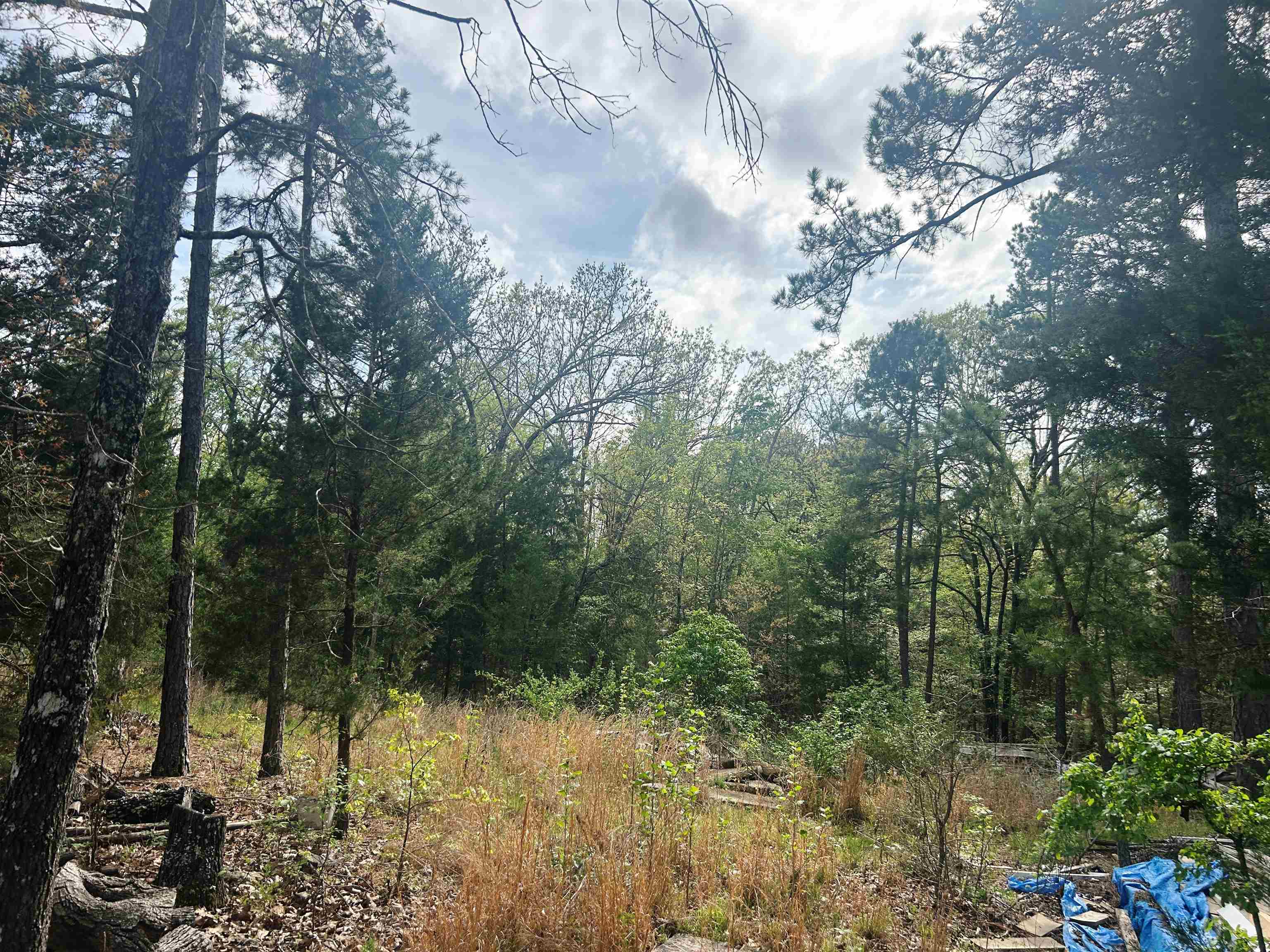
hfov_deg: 67.3
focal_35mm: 26
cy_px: 476
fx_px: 954
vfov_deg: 53.1
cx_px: 635
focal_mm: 5.7
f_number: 1.5
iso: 50
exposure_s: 1/5319
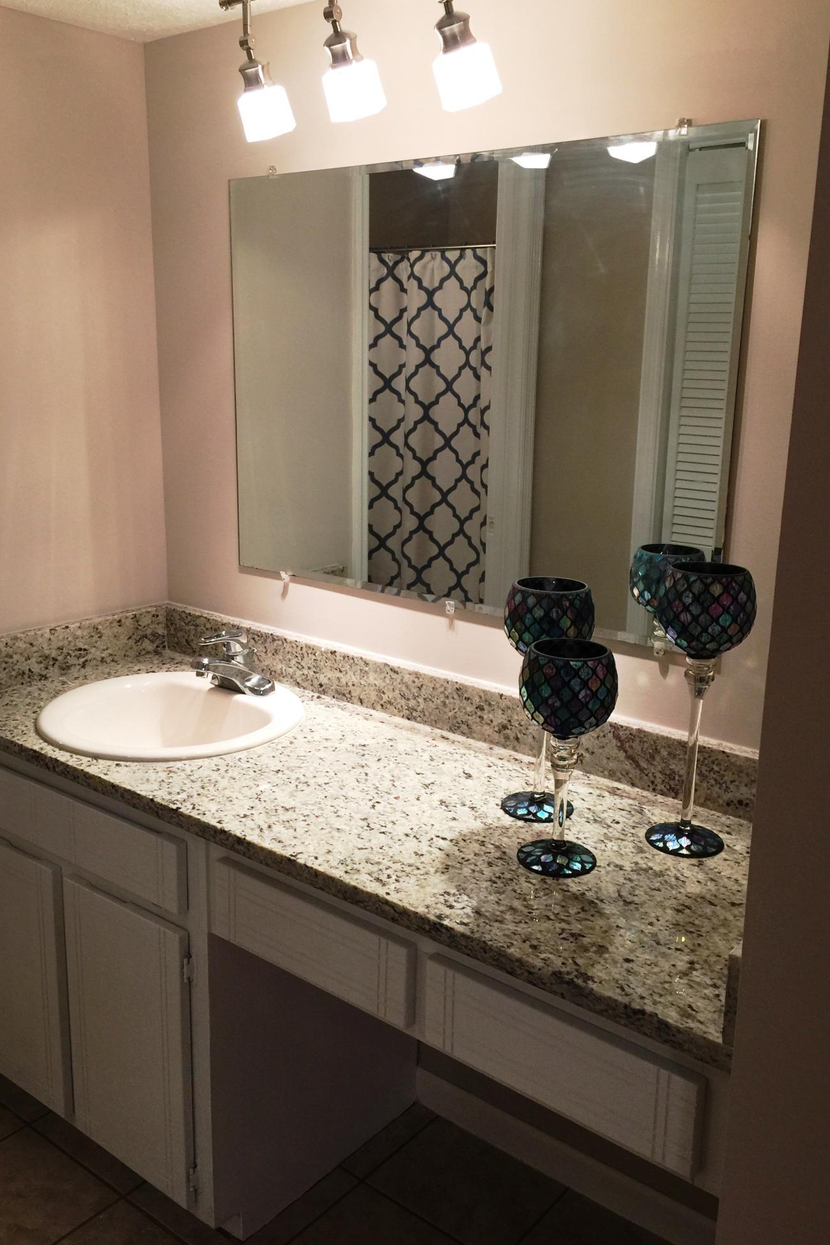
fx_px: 1072
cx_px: 423
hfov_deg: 42.3
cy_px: 612
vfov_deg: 60.3
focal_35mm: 31
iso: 40
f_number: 2.2
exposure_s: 1/30
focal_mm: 4.15
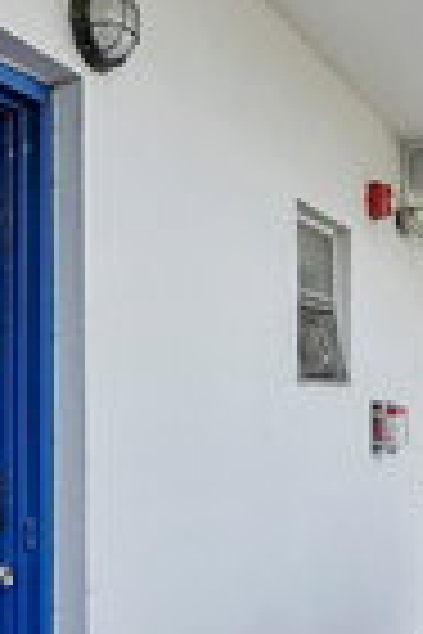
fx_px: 899
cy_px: 409
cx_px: 158
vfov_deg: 38.5
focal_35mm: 51
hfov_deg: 26.4
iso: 100
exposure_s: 1/40
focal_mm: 10
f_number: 11
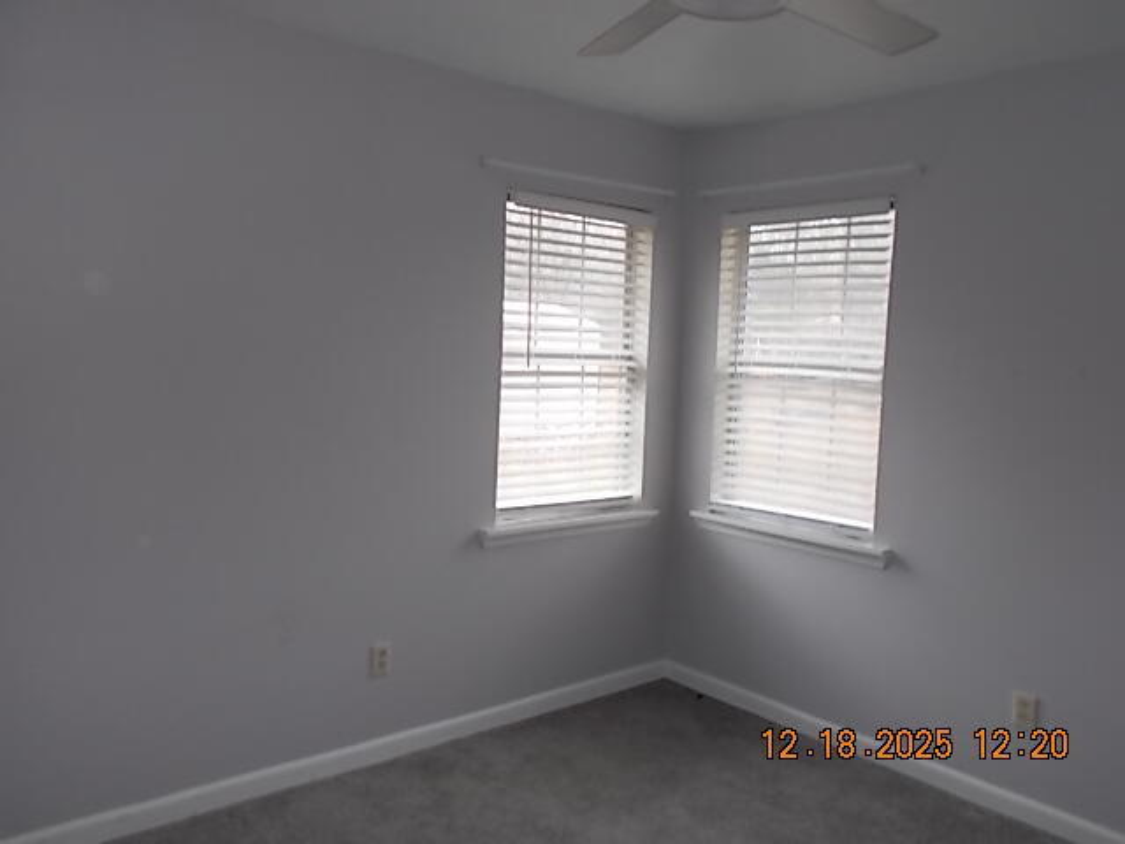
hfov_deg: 60.0
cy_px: 422
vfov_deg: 46.8
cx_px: 562
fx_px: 975
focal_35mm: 30
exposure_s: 1/30
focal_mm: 5.3
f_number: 3.4
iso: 80
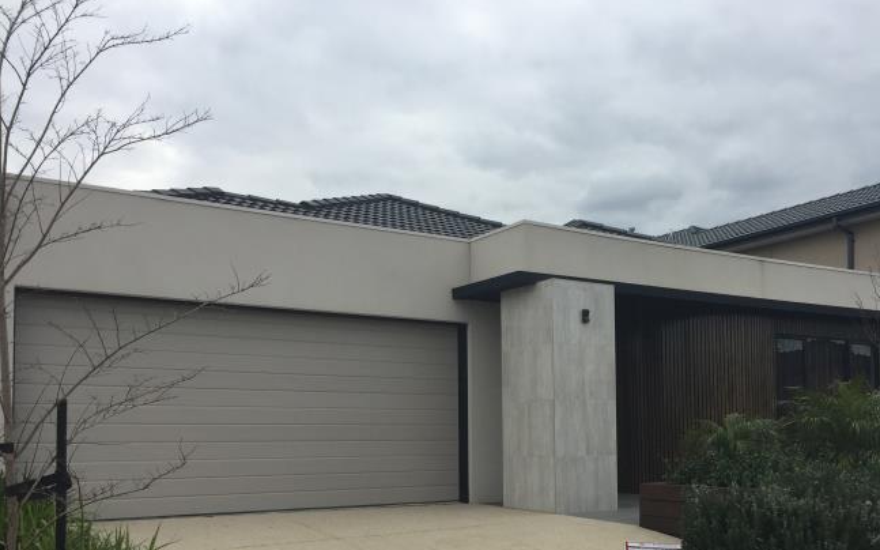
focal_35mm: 38
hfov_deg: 51.2
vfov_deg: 33.0
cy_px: 402
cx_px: 533
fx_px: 911
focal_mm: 4.15
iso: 32
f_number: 2.2
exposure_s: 1/1130
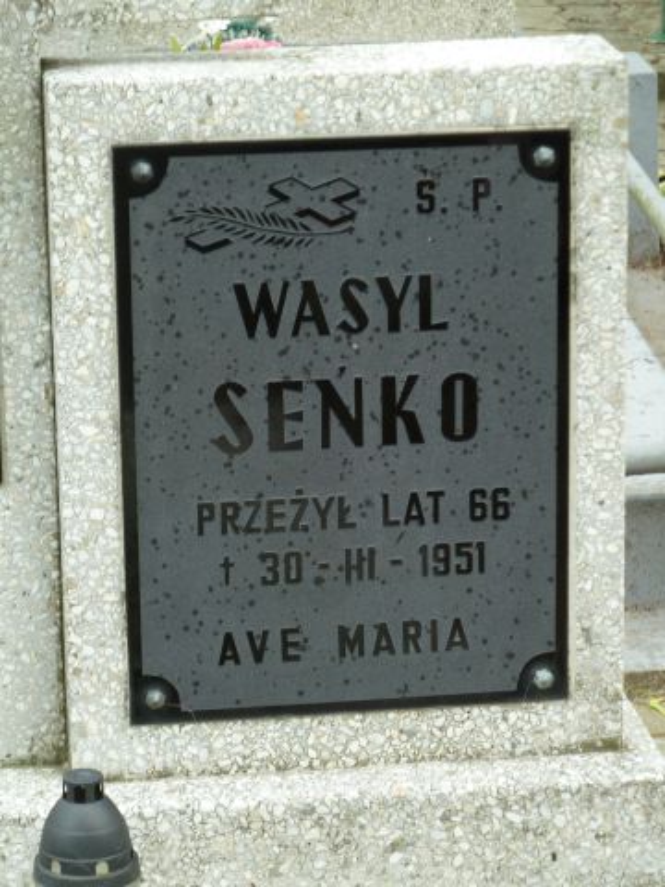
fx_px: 3765
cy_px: 444
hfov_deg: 10.1
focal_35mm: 147
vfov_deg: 13.4
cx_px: 332
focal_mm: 24.1
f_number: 4.5
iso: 100
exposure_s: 1/60
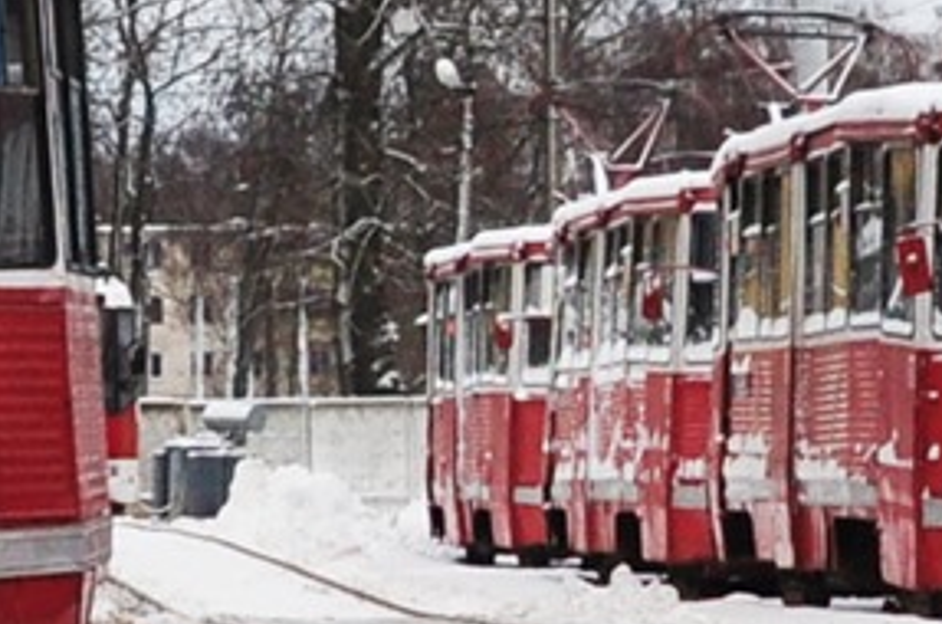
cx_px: -610
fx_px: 5248
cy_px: -77
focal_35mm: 201
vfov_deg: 6.8
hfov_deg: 9.8
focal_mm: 32
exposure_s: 1/160
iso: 400
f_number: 9
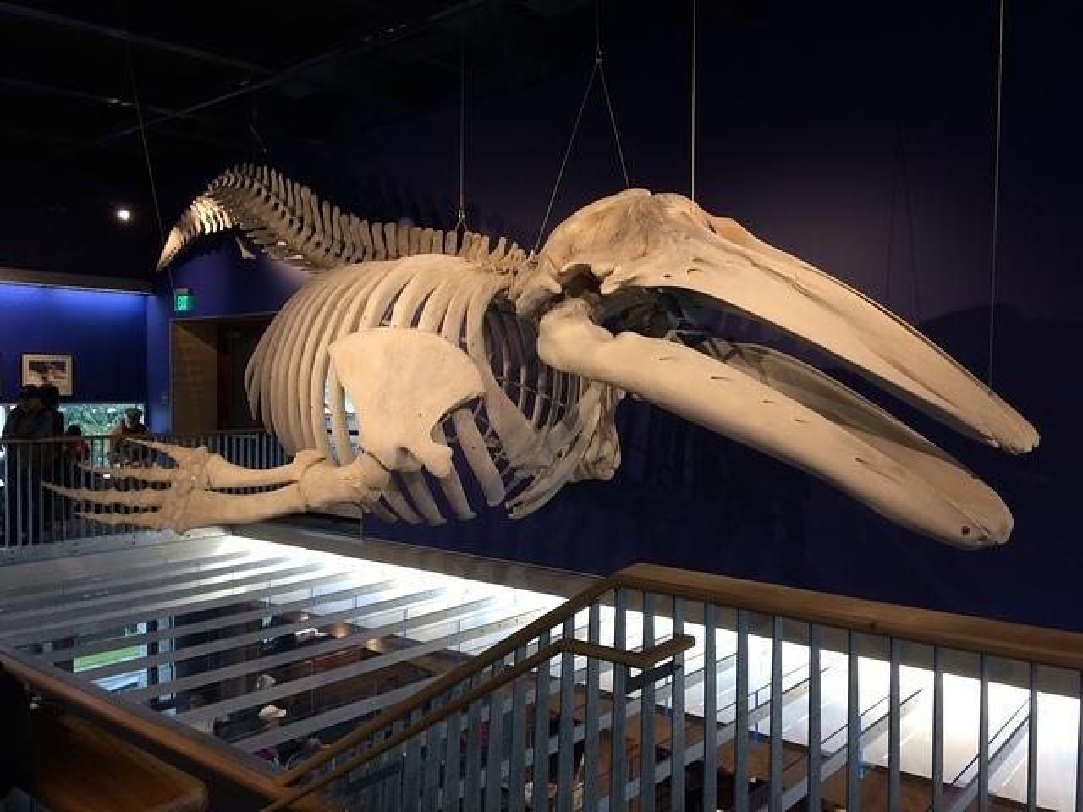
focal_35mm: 29
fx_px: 907
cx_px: 542
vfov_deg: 48.2
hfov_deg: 61.7
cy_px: 406
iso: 64
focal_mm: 4.15
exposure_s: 1/30
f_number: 2.2
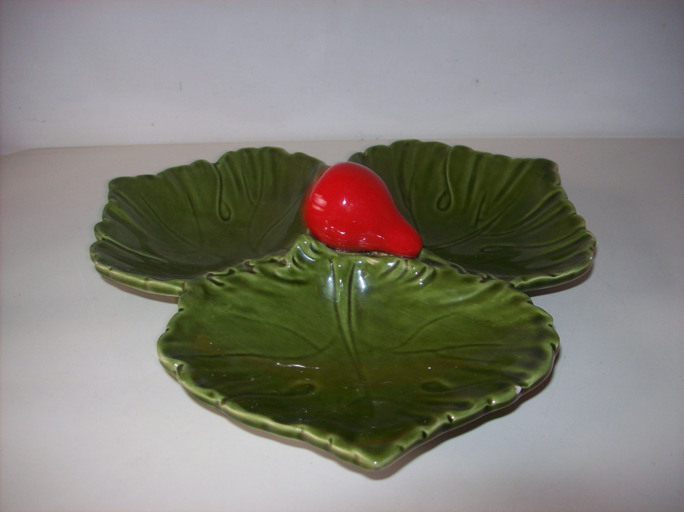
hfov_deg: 51.4
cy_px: 256
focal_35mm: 36
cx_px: 342
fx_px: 711
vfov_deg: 39.6
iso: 80
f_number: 2.7
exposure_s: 1/64
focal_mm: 6
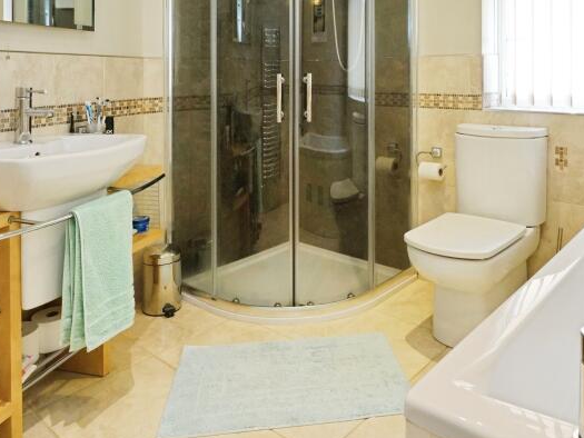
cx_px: 339
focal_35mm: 30
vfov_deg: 44.1
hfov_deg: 59.6
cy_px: 76
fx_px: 506
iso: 2000
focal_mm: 16
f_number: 9
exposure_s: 1/40
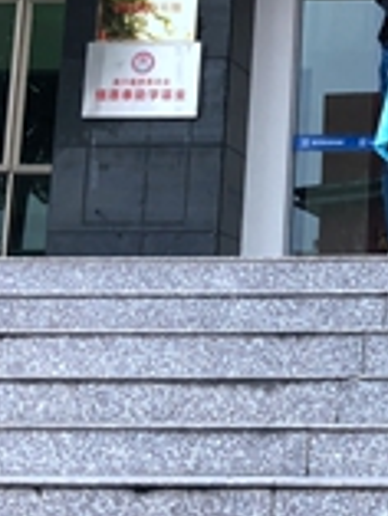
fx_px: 1597
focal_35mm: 107
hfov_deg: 12.9
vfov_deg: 18.1
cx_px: 625
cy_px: 69
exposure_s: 1/137
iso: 32
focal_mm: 4
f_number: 1.8
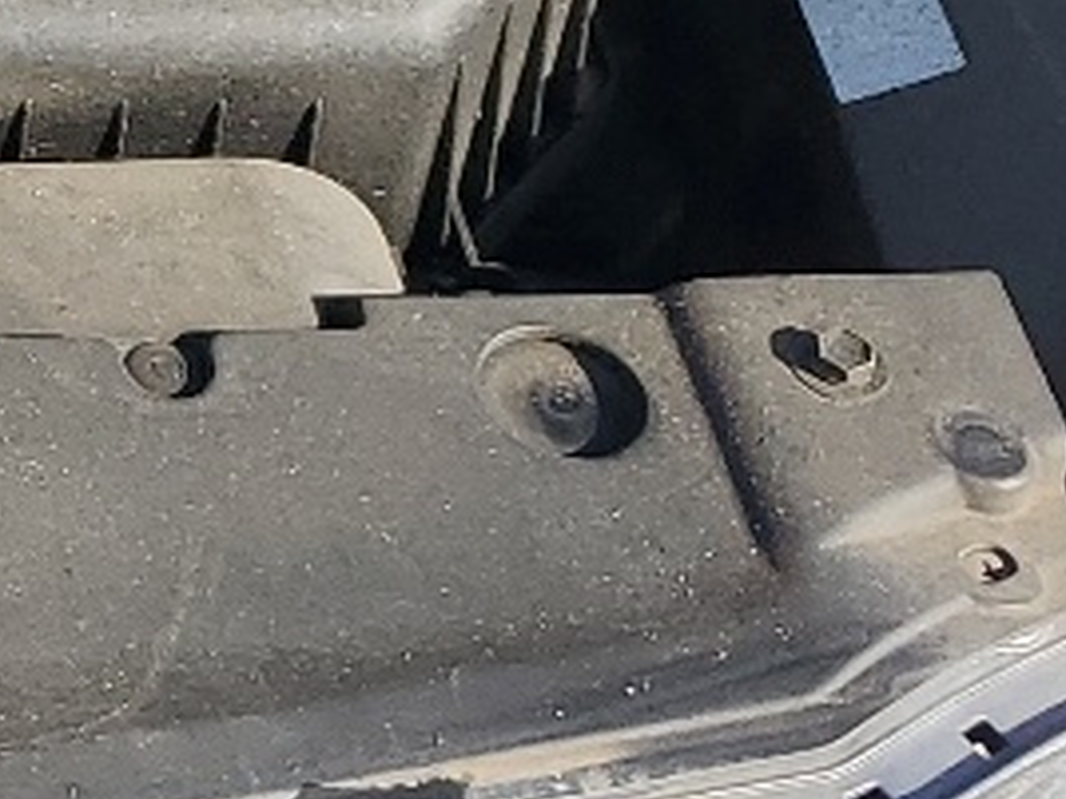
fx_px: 4773
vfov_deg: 9.3
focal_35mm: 155
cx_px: -1714
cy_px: -358
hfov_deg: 10.5
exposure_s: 1/1250
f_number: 1.5
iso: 50
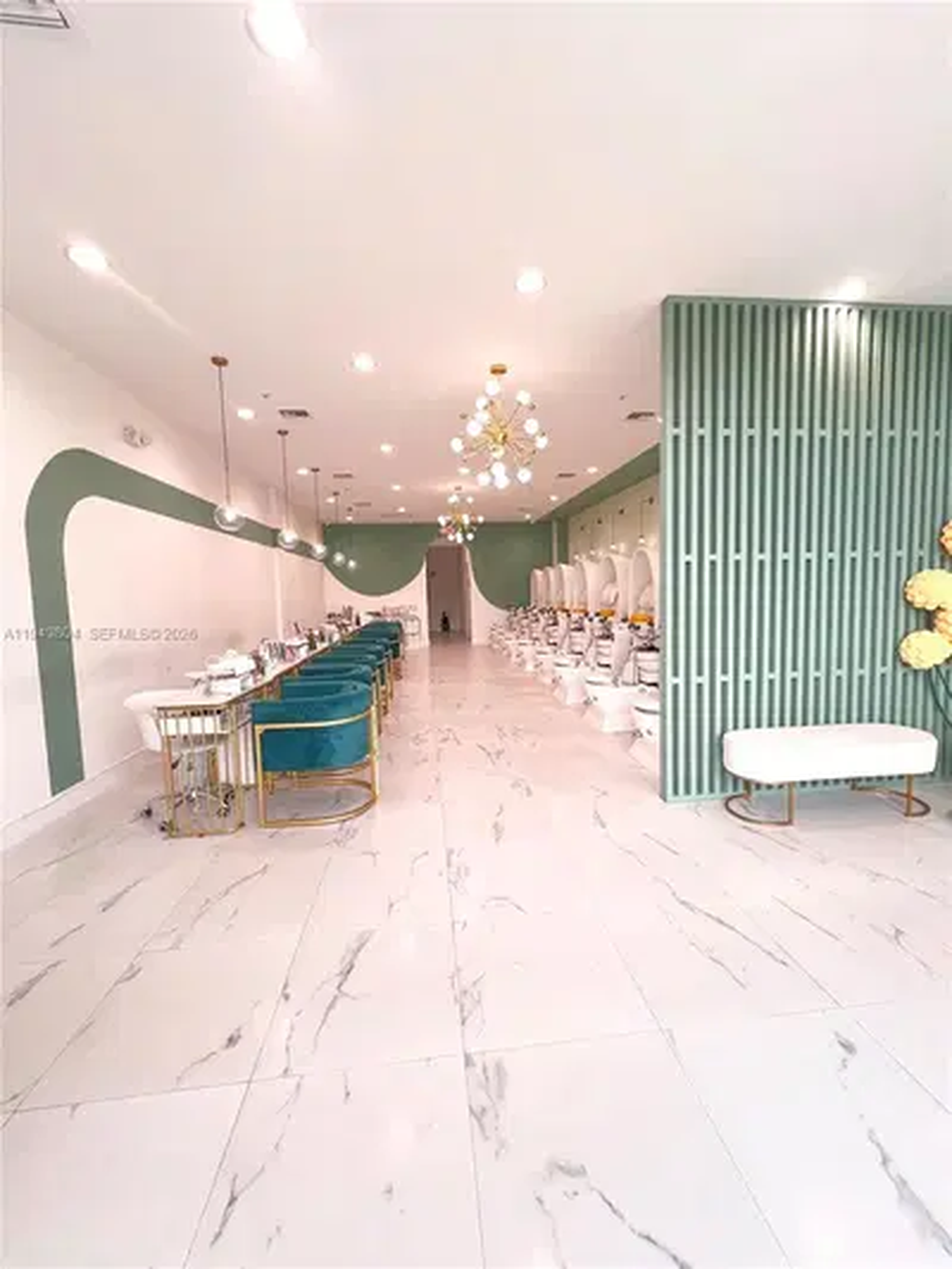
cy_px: 634
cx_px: 476
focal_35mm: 13
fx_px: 477
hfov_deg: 89.9
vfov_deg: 106.2
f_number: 1.8
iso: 160
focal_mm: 1.57
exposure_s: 1/60
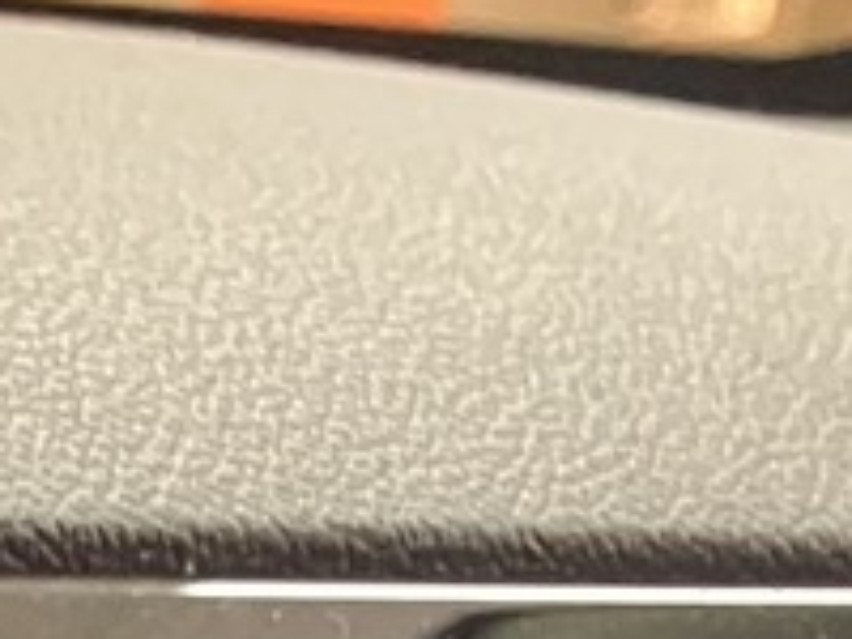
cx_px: -1389
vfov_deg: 6.4
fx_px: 4972
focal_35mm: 202
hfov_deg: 8.7
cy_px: 2275
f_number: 1.8
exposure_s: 1/25
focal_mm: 3.99
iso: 400
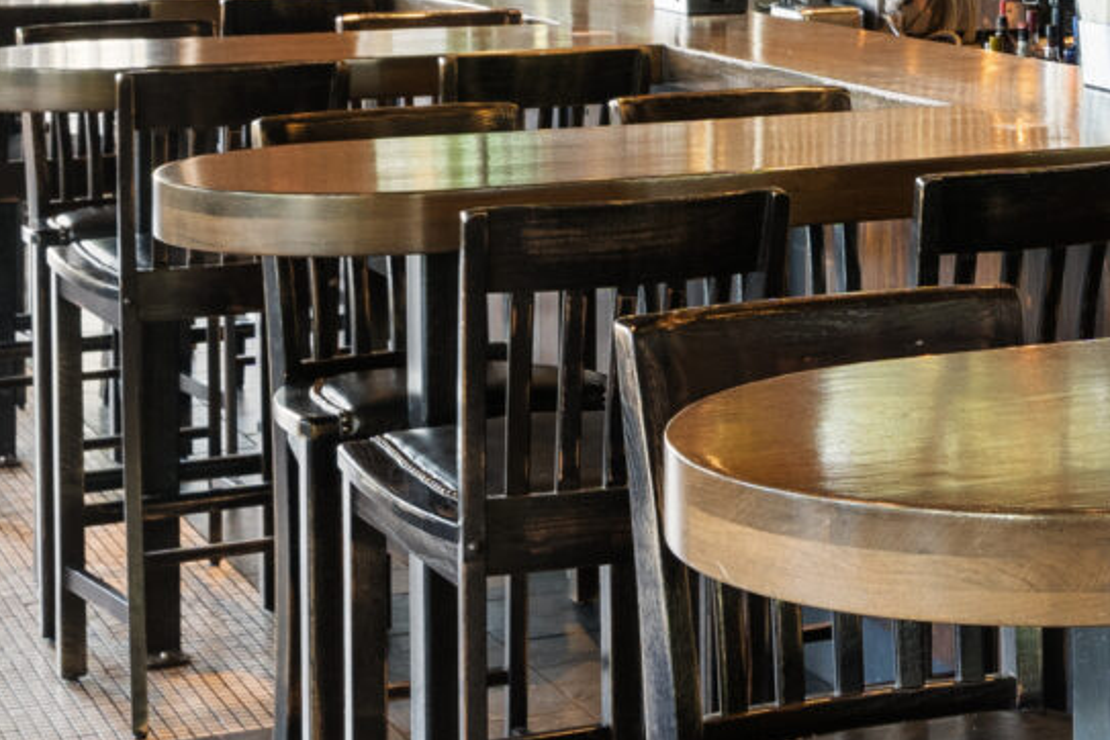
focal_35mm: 99
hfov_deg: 19.9
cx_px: 1145
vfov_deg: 13.4
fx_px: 3052
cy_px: -175
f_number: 6.3
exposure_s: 1/2.5
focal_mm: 21
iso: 500
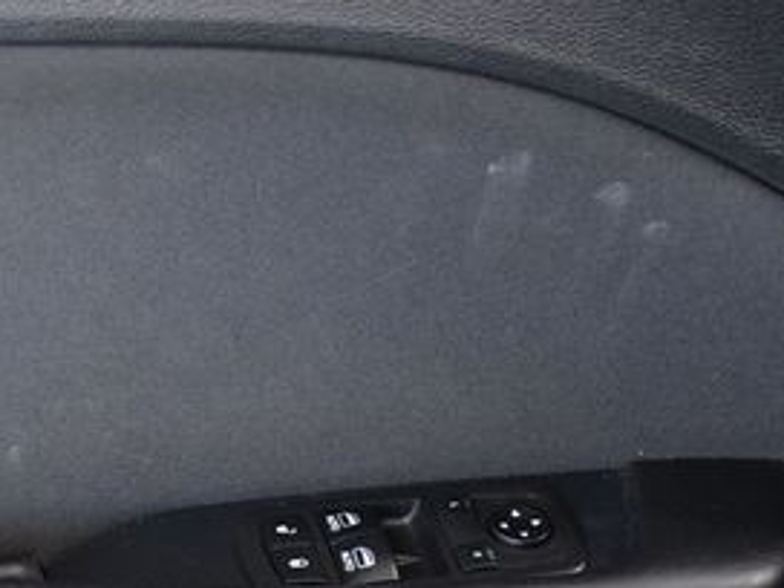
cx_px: 43
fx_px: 3692
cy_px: 470
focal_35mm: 163
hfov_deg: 12.0
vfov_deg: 9.1
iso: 2500
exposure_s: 1/100
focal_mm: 48
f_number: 5
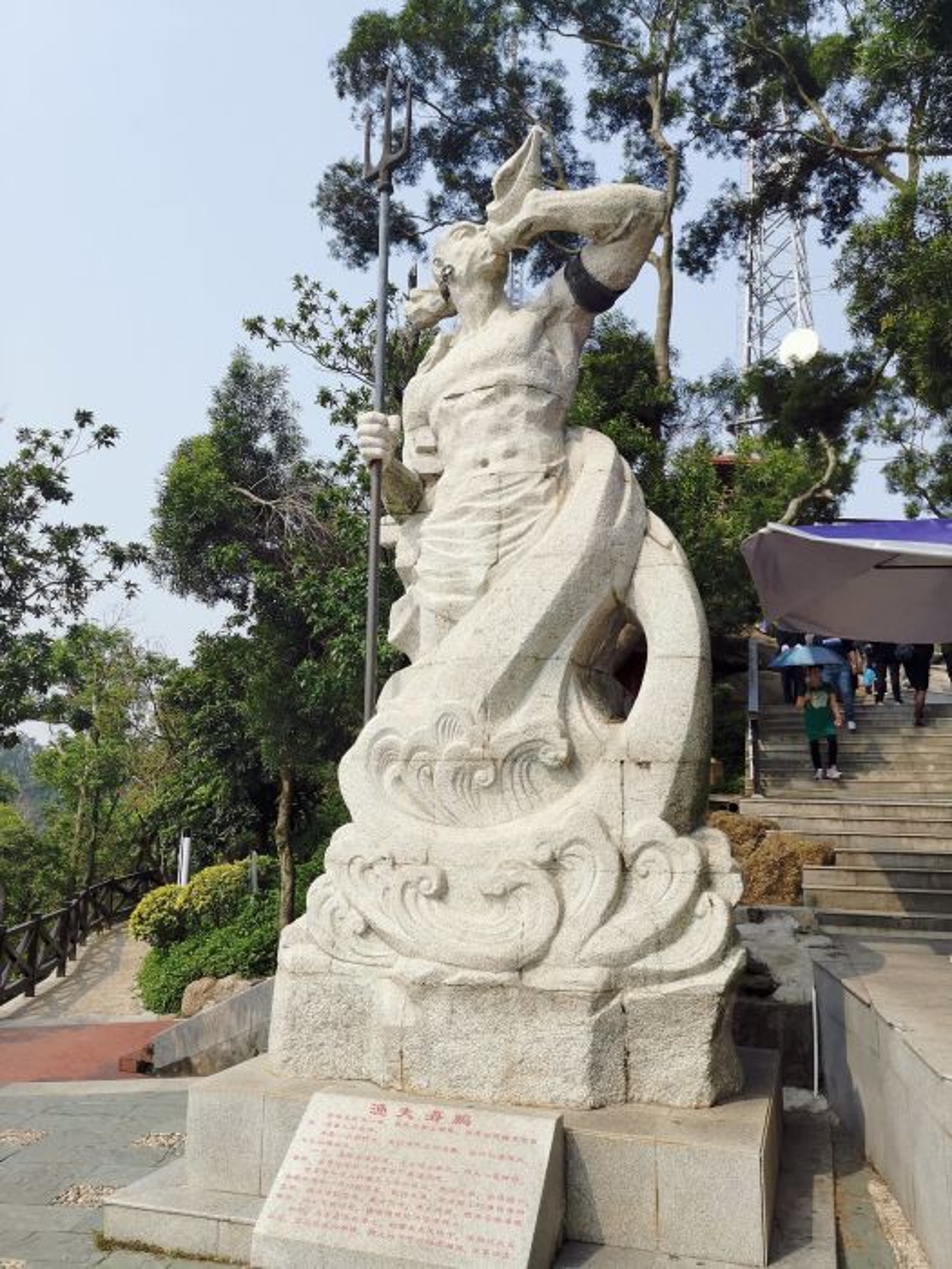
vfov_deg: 65.3
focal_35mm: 27
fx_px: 990
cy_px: 634
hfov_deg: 51.4
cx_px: 476
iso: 50
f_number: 1.8
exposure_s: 1/3333
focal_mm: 4.75
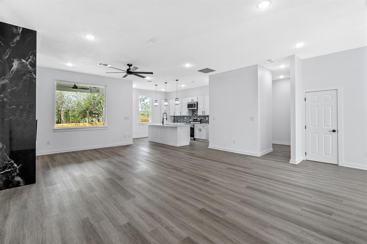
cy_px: 122
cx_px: 184
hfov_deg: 96.8
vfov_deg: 73.7
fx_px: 163
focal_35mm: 16
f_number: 8
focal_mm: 16
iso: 400
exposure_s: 1/4
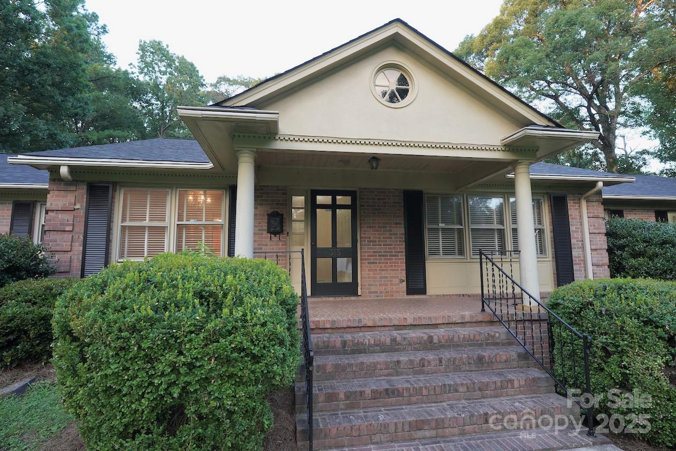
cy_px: 226
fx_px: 338
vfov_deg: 67.4
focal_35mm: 18
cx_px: 338
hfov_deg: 90.0
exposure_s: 1/125
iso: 1000
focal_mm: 18
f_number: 5
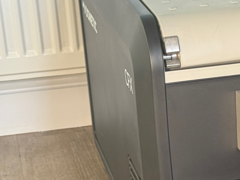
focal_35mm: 135
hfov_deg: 14.4
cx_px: 222
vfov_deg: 10.9
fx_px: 936
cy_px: 155
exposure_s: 1/95
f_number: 1.78
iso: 100
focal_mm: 6.76
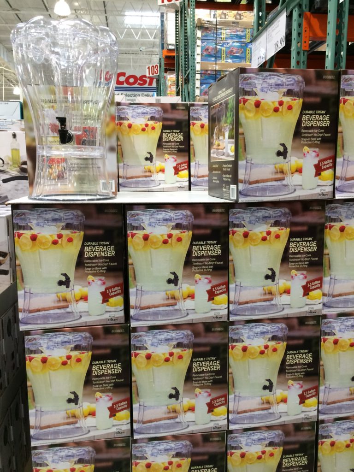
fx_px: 395
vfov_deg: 61.7
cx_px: 177
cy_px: 236
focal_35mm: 29
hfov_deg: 48.2
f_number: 2.2
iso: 100
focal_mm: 4.15
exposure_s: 1/30
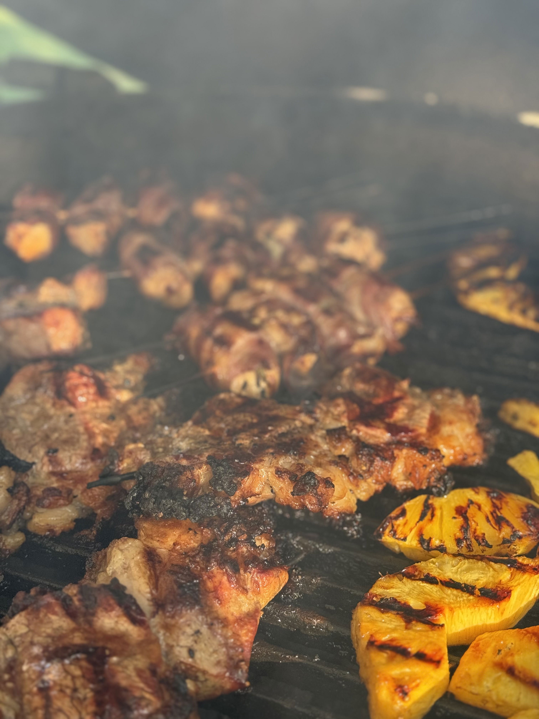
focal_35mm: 48
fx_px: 997
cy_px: 360
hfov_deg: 30.3
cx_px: 270
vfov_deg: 39.7
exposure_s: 1/214
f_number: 1.78
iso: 64
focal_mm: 6.76
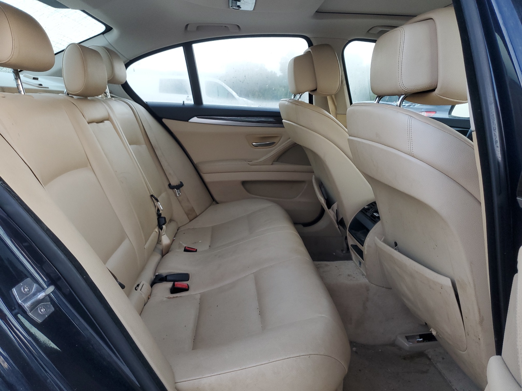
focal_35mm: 26
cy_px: 196
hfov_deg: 67.3
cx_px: 261
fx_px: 392
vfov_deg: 53.1
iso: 74
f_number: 1.5
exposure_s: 1/60.2
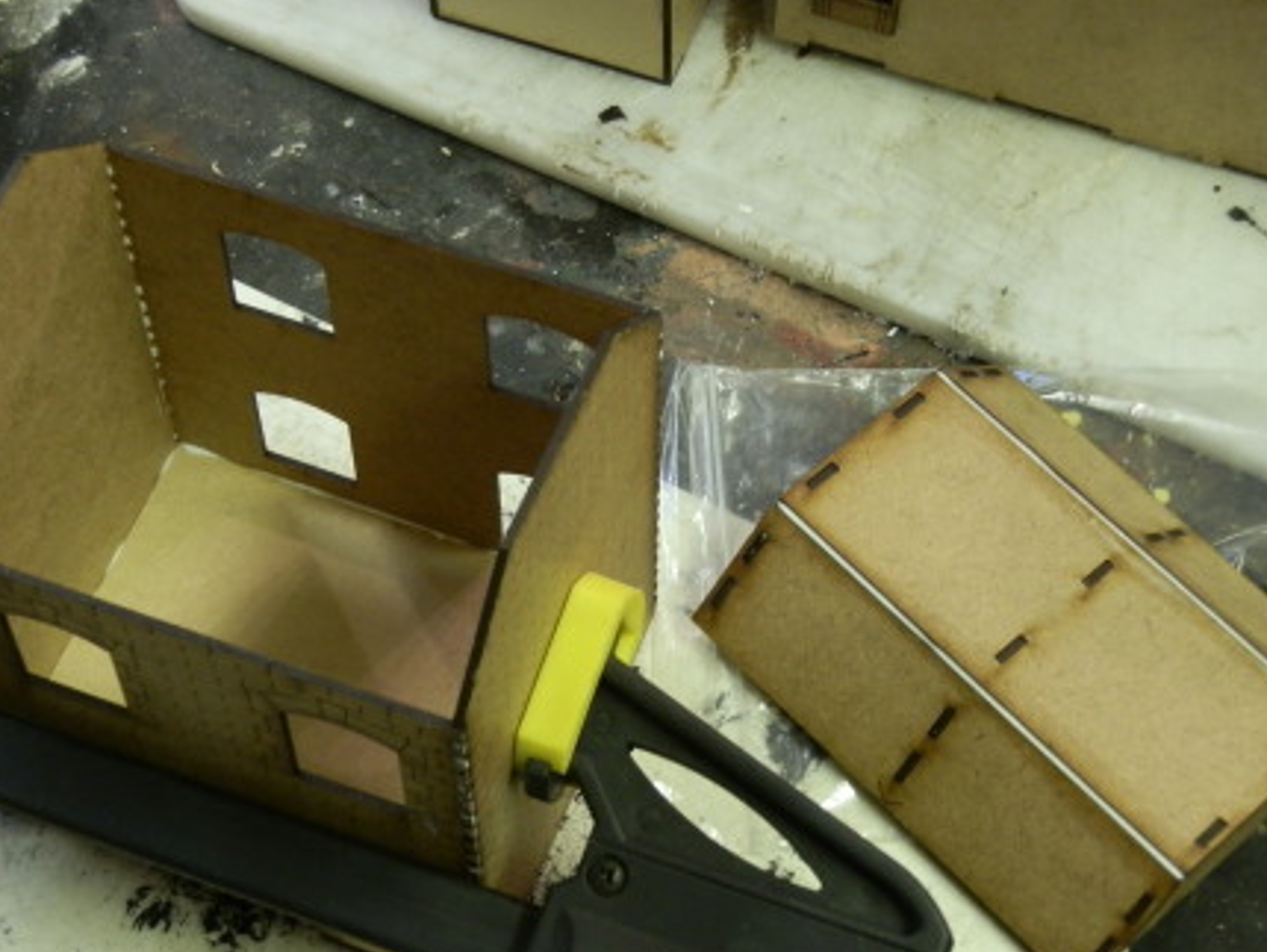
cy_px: 548
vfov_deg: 19.4
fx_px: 2783
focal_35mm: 76
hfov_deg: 25.6
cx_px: 610
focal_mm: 10.99
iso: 200
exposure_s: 1/10
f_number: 3.7
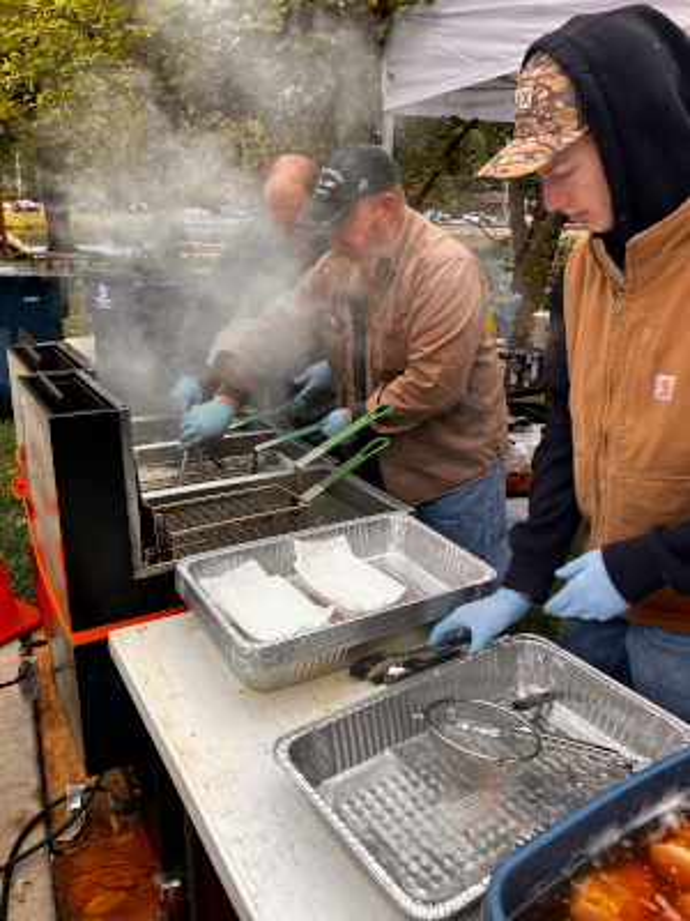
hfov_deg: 49.7
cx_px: 345
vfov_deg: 63.4
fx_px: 744
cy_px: 460
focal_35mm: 28
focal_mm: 3.99
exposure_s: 1/534
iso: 32
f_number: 1.8
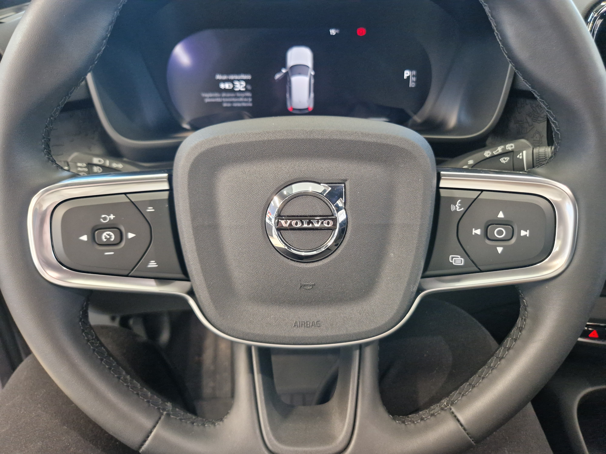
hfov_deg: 73.9
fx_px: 403
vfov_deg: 58.9
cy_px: 227
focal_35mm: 23
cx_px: 303
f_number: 1.8
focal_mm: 5.4
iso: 1000
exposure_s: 1/100
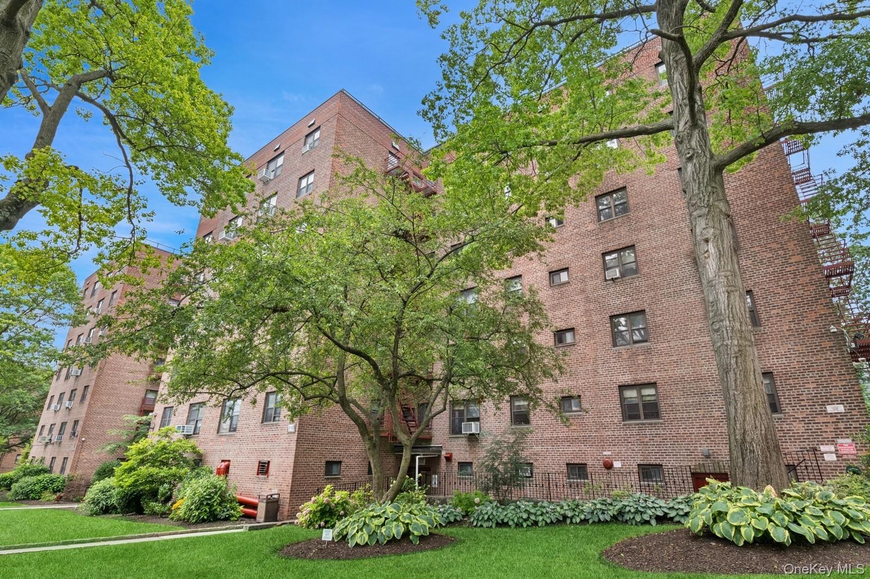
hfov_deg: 93.3
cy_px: 290
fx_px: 411
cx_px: 435
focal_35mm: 17
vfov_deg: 70.4
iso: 640
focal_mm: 17
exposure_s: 1/125
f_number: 14
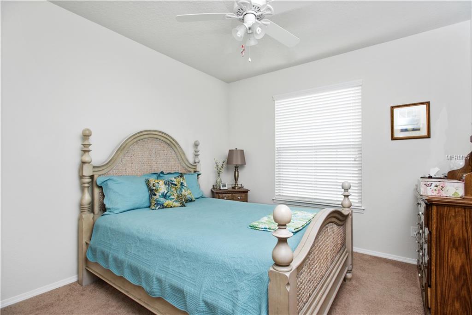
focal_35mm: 17
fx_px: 223
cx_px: 236
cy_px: 158
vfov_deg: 70.5
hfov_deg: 93.3
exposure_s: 1/60
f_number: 8
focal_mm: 17
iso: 400
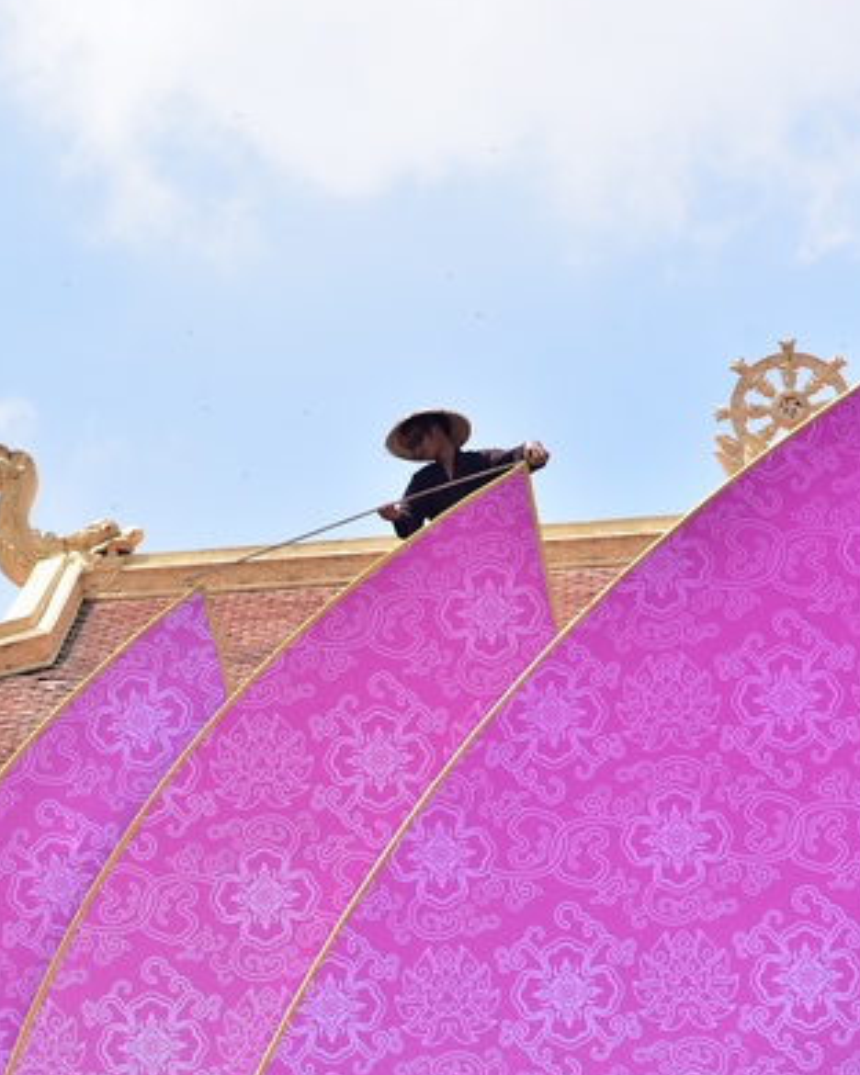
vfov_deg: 11.8
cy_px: 509
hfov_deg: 9.4
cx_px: 119
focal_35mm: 164
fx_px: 5218
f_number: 5.6
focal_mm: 105
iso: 200
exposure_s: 1/640
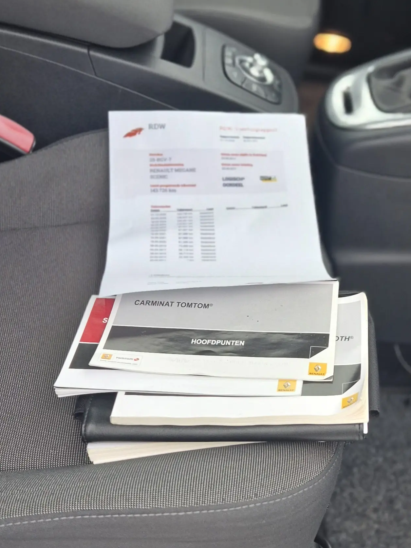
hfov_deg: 26.2
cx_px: 310
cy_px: 331
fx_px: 871
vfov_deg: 34.8
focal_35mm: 55
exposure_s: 1/100
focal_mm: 5.4
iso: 100
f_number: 1.8
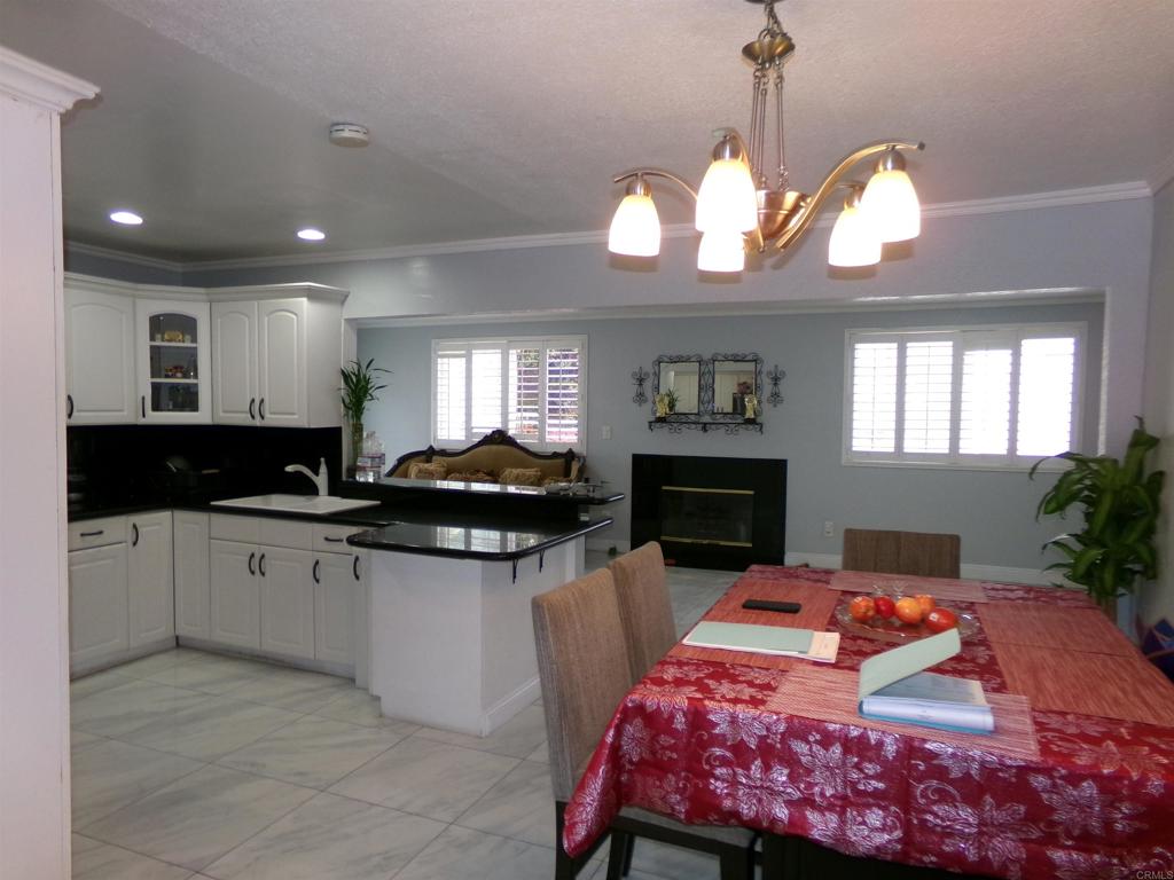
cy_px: 440
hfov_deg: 71.6
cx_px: 587
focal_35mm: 24
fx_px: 814
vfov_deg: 56.8
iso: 200
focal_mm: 4.3
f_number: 3.7
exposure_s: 1/56
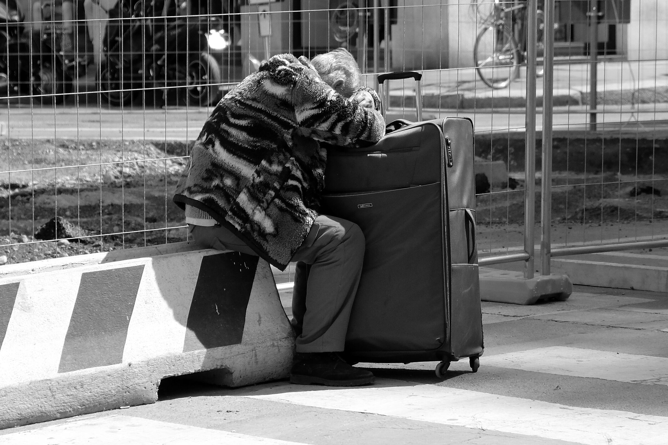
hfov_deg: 24.5
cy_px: 222
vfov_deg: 16.4
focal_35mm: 83
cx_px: 334
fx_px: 1540
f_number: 4
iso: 800
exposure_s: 1/3500
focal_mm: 55
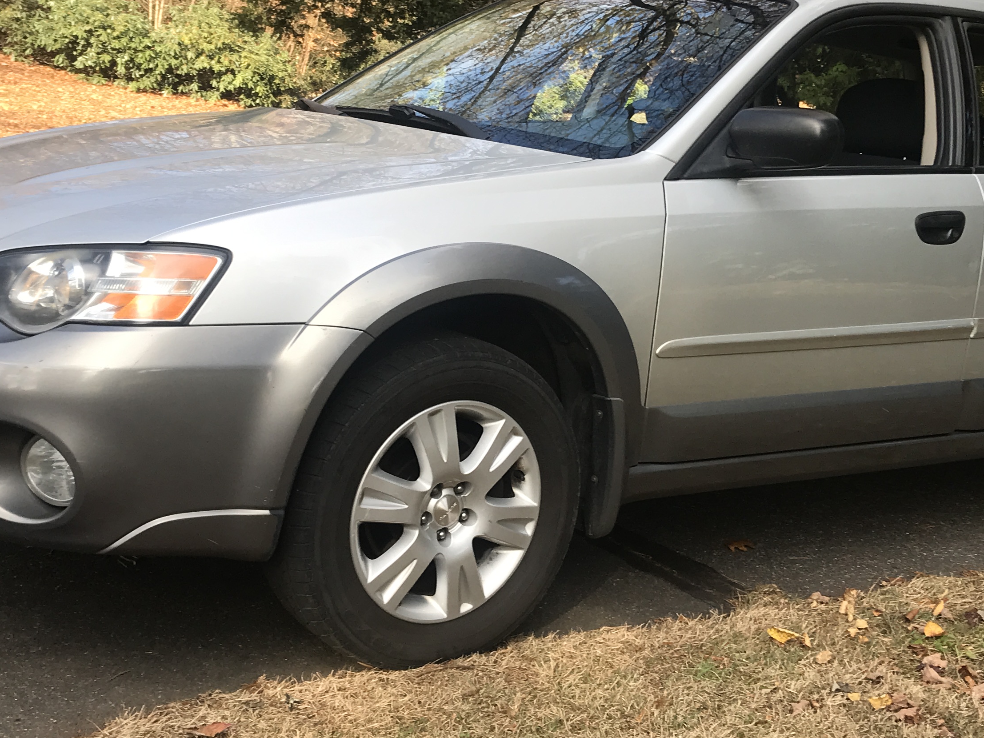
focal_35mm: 51
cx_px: 475
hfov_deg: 37.5
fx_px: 1450
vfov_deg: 28.5
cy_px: 319
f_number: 1.8
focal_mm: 3.99
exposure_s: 1/465
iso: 20
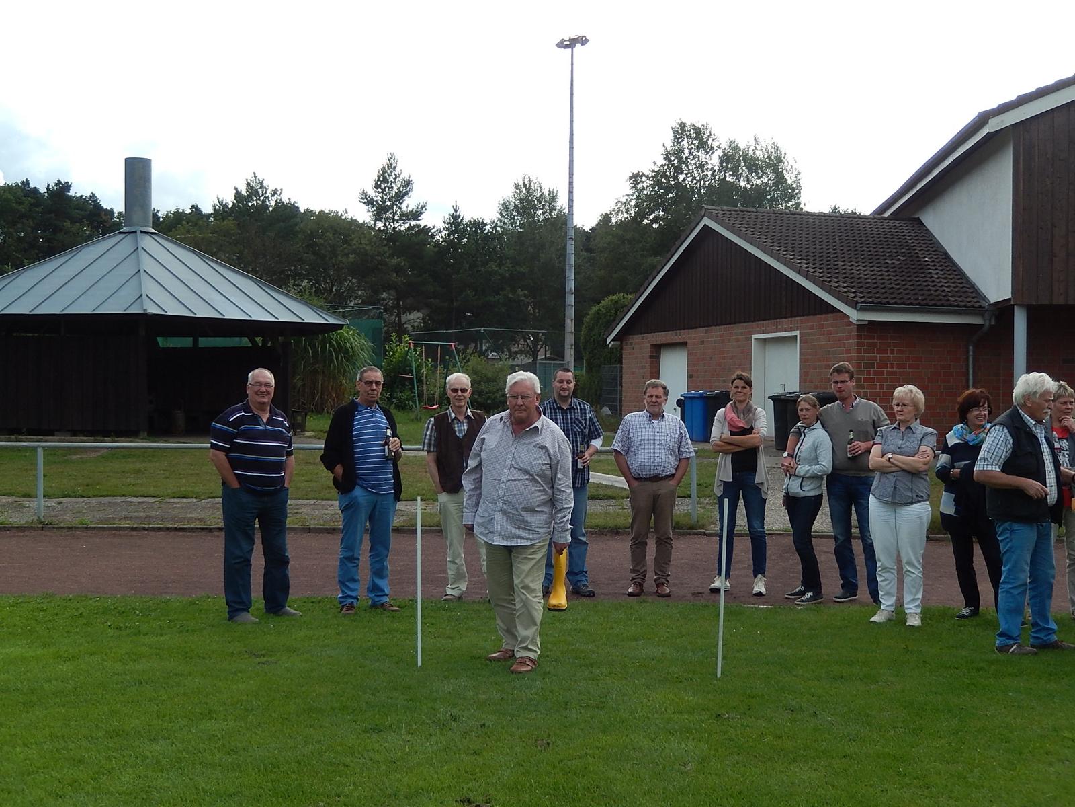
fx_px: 1397
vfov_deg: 32.2
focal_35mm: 45
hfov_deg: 42.1
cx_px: 538
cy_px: 404
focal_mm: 8.1
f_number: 4.3
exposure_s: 1/640
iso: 125
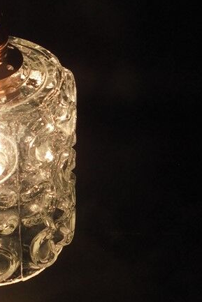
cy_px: 107
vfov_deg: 21.8
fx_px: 782
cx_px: -9
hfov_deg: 14.4
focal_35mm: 93
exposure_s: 1/60
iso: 100
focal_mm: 7.8
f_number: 4.5
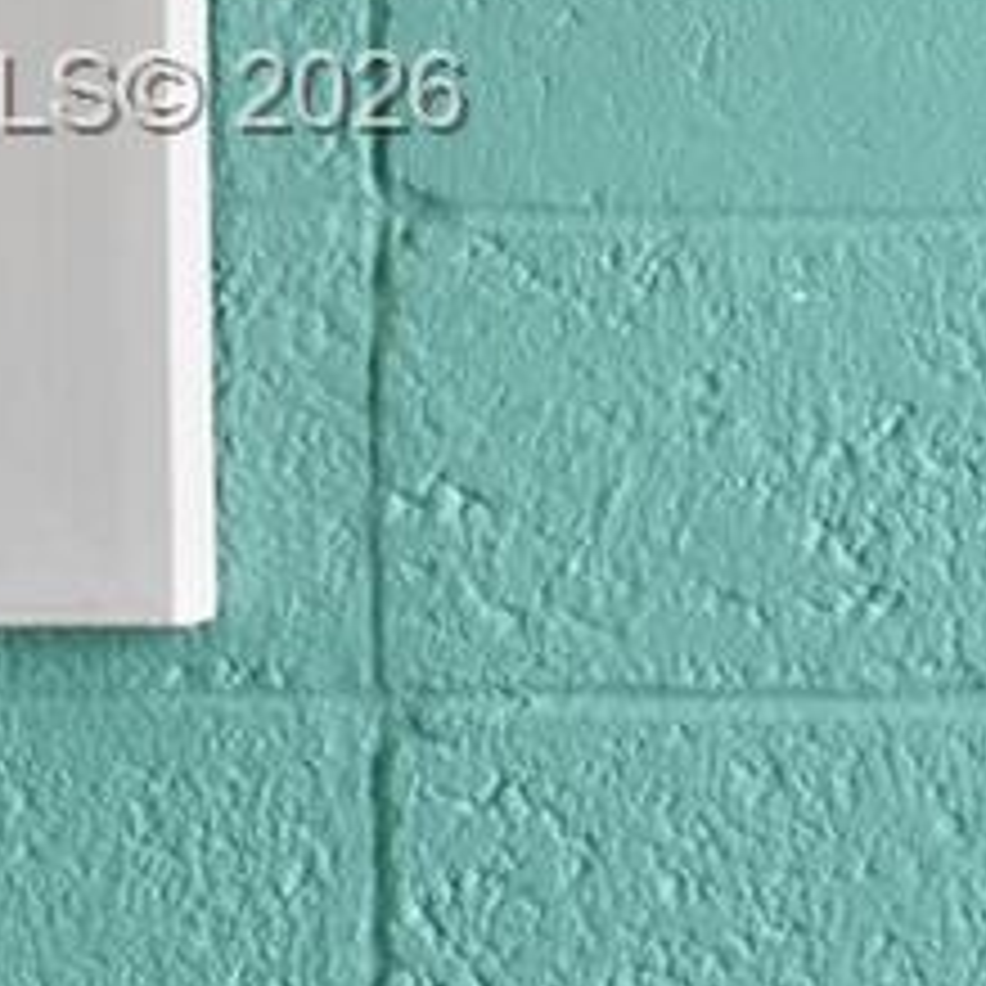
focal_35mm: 87
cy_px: 99
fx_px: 2804
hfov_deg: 12.6
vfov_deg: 19.6
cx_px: 2665
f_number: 9
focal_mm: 14
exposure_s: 1/8
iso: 400
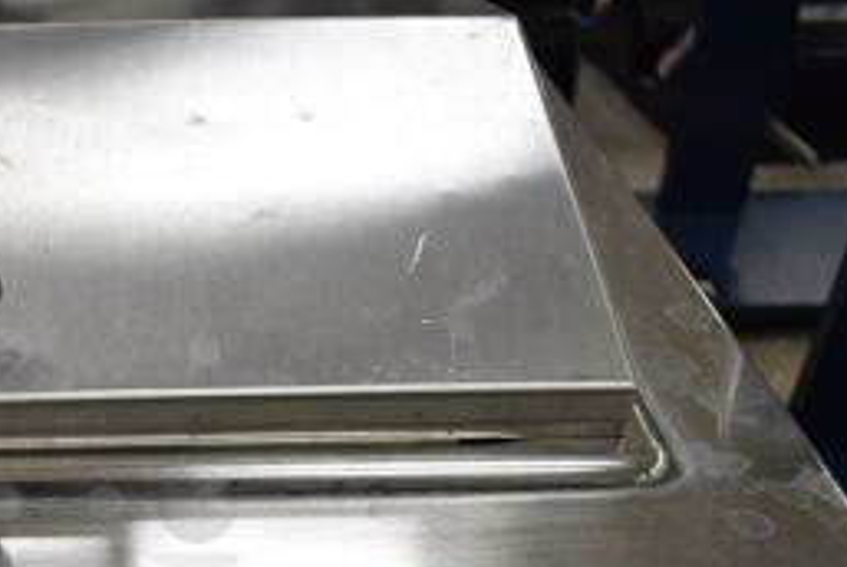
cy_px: 636
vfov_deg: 20.2
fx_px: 1507
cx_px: 3
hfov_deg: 29.4
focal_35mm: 64
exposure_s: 1/125
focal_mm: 18
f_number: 3.5
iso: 800
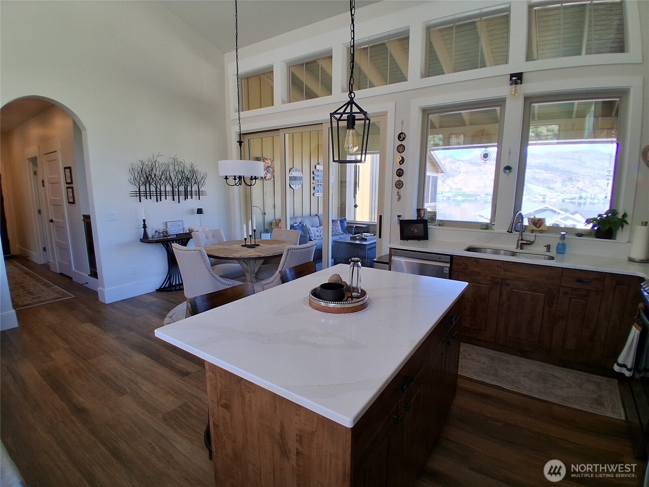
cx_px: 324
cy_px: 244
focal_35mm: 17
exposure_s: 1/100
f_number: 2.2
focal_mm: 1.4
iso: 64
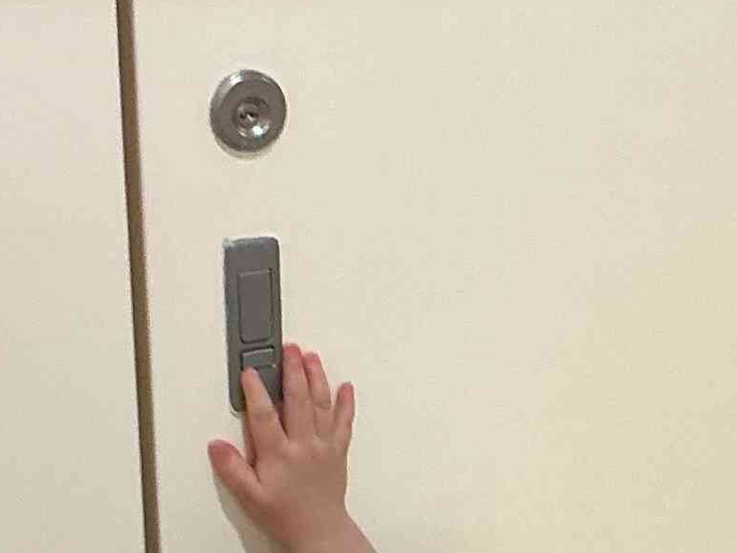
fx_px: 2385
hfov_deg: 16.6
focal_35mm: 112
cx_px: 947
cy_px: 666
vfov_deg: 12.9
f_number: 1.8
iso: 125
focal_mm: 3
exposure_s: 1/60
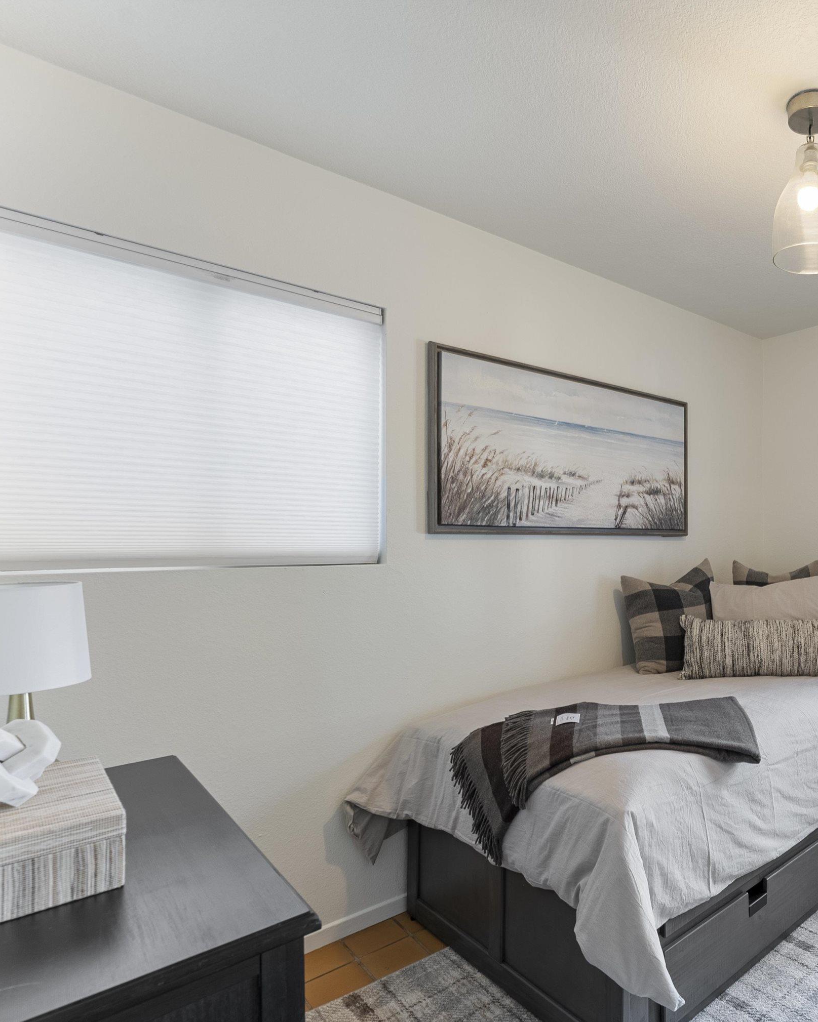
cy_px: 516
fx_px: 640
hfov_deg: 56.7
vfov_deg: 77.3
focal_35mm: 21
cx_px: 728
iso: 100
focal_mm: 14.8
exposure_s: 1
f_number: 8
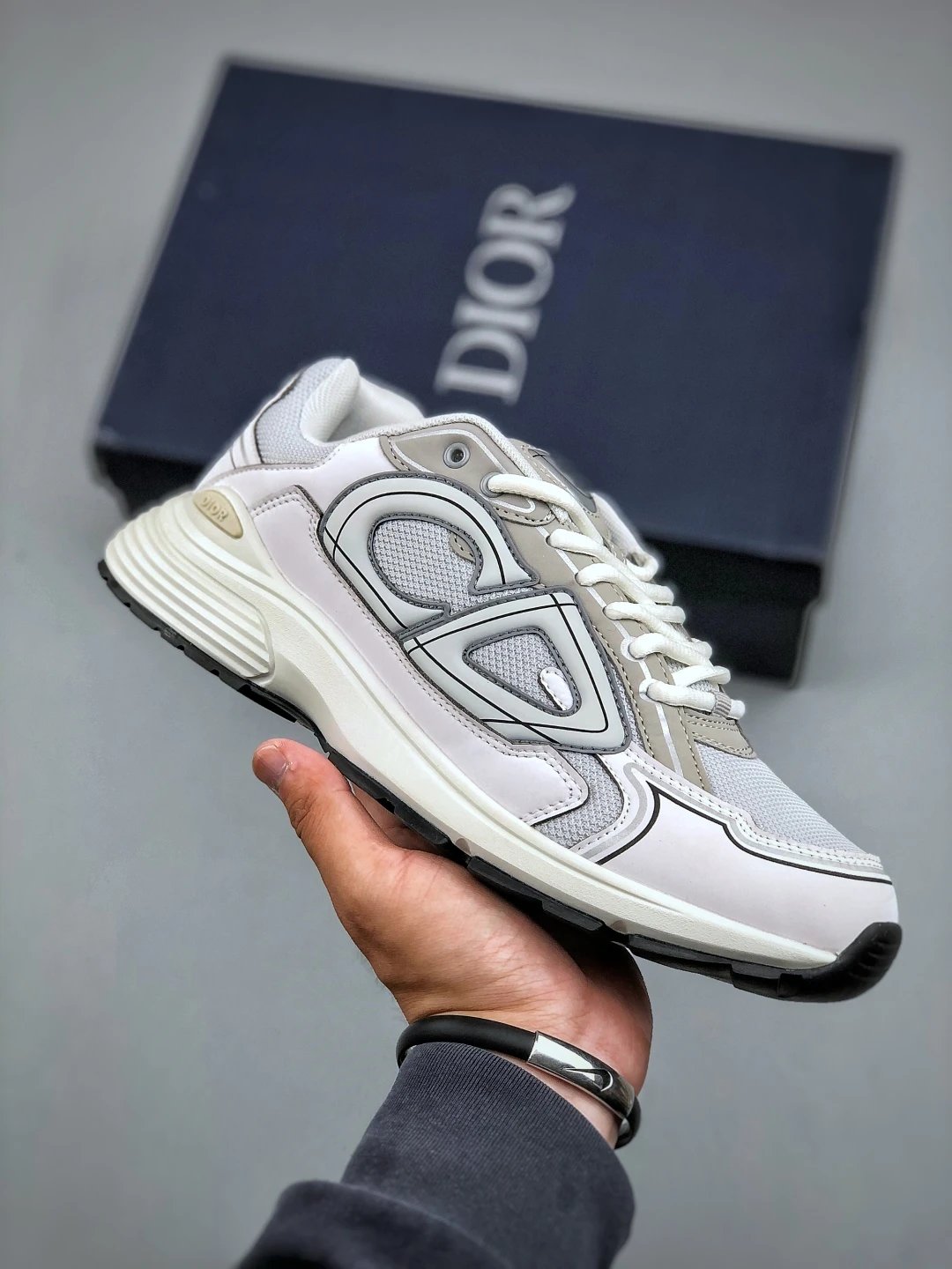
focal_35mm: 57
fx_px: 2090
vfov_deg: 33.8
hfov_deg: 25.7
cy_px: 634
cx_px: 476
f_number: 2.8
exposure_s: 1/100
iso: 25
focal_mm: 6.6
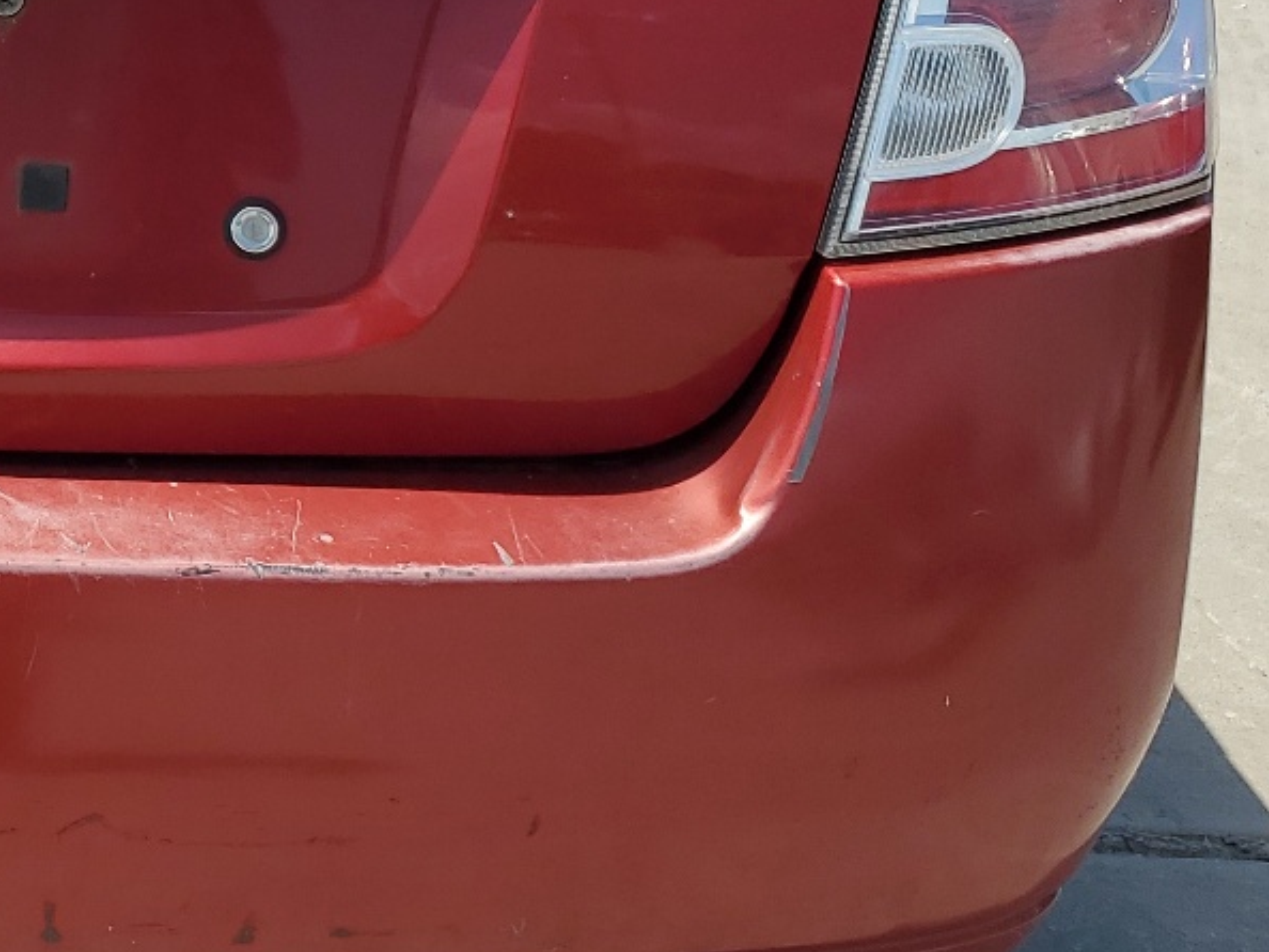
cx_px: -96
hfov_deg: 25.9
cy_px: 32
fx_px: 2567
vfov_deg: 20.4
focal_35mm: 70
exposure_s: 1/3333
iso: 50
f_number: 1.5
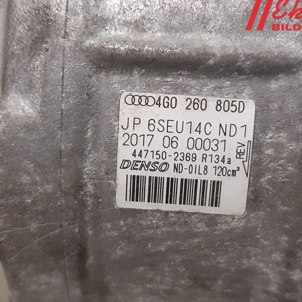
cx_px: 164
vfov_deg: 52.5
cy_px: 150
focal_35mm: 31
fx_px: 306
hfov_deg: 52.5
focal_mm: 3.93
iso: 250
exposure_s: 1/50
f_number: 1.7
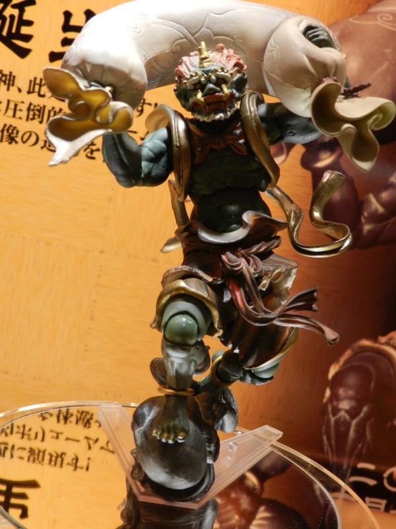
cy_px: 264
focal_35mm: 53
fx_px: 808
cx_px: 198
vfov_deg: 36.2
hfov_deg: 27.5
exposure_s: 1/30
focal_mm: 9.4
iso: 160
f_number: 4.4
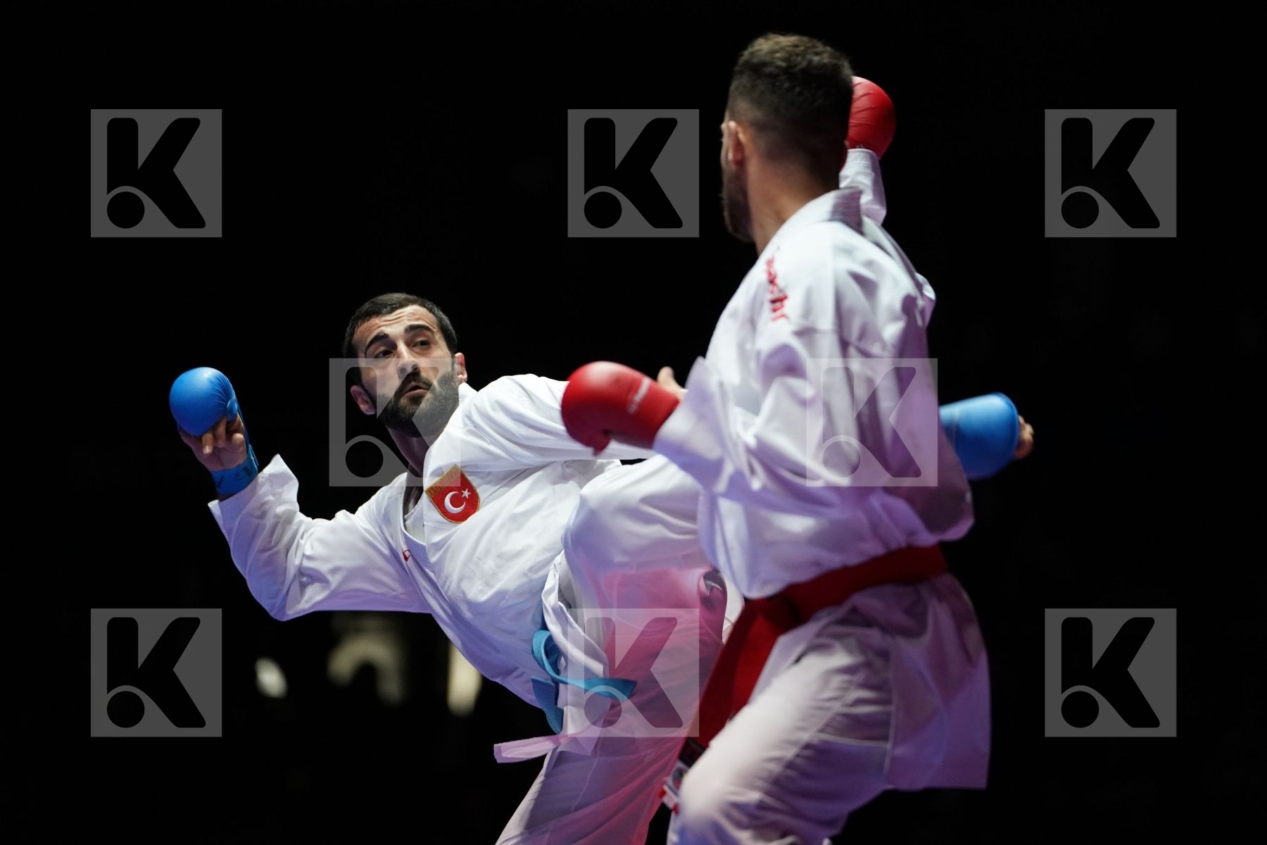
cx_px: 634
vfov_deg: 7.5
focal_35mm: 182
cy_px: 422
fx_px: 6405
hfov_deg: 11.3
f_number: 2.8
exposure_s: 1/1000
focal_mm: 182
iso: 4000
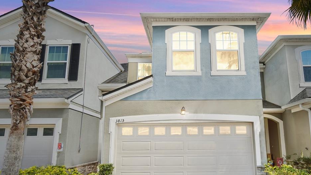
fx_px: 223
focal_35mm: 27
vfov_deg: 42.8
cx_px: 186
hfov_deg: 69.2
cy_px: 98
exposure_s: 1/200
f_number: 9
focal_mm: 10
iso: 100
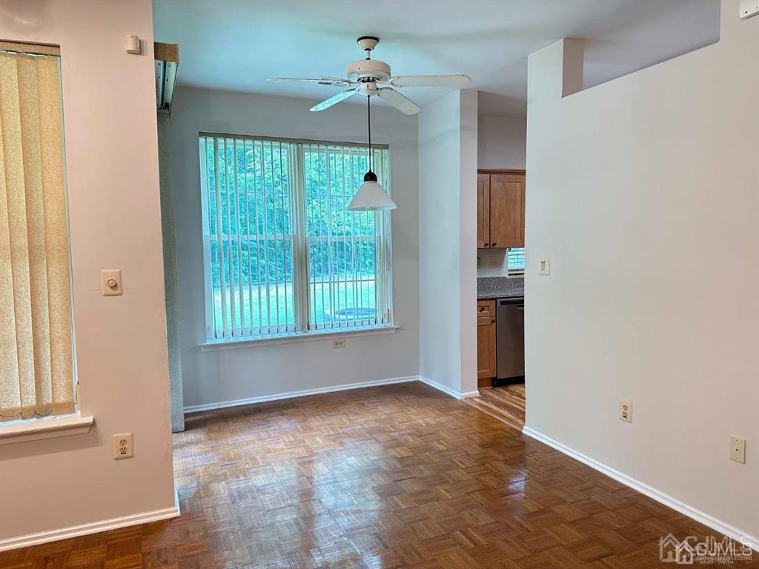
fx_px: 526
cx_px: 380
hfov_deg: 71.6
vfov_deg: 56.8
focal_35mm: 24
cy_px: 284
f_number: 1.78
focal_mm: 6.86
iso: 250
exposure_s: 1/60
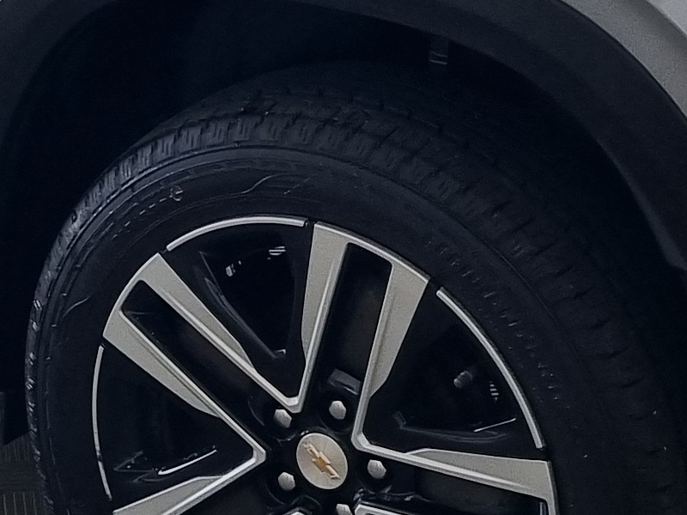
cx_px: 27
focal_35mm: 130
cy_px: -367
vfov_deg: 10.8
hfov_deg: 14.9
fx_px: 2580
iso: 50
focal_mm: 5.4
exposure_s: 1/922
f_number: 1.8
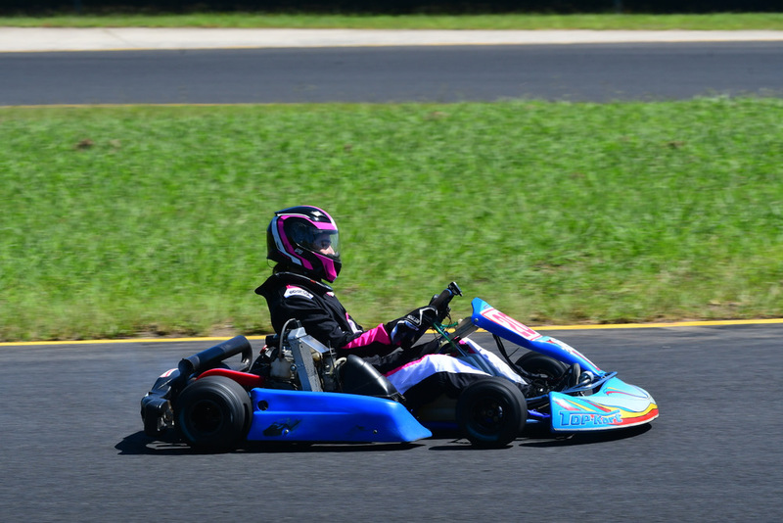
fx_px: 6527
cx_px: 392
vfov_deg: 4.6
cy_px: 262
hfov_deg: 6.9
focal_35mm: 300
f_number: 11
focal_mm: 200
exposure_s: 1/640
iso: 500
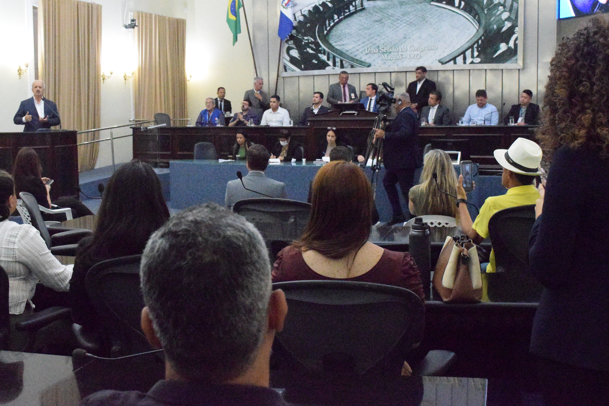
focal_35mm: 47
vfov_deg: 28.9
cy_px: 182
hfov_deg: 42.2
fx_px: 788
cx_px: 274
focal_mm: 27
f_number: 8
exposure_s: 1/400
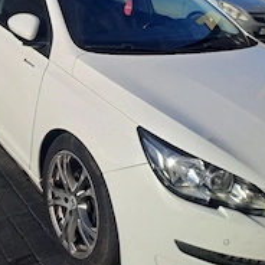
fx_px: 416
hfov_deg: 35.2
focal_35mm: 48
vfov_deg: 34.3
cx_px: 105
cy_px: 55
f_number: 1.8
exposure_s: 1/1111
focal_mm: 4.65
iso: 32
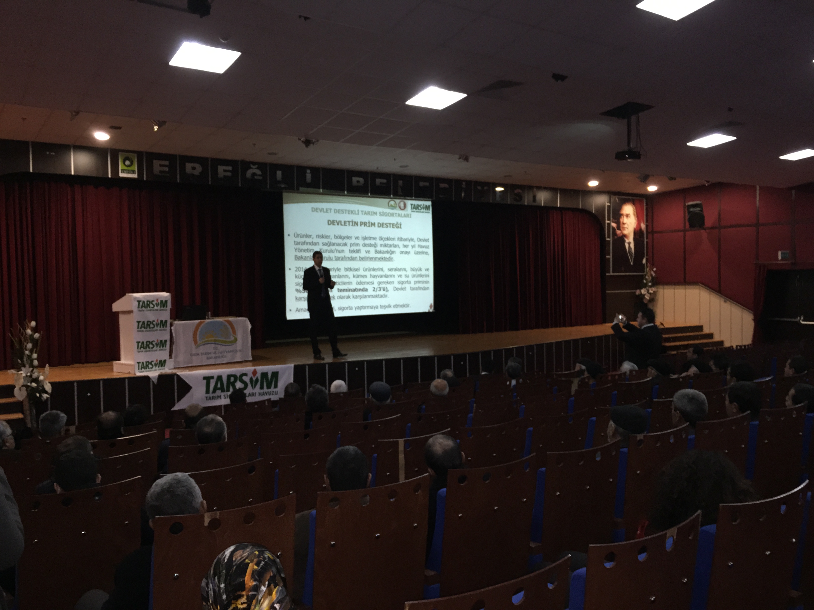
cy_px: 305
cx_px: 407
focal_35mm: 29
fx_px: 682
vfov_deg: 48.2
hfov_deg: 61.7
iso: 125
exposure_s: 1/16
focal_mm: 4.15
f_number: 2.2
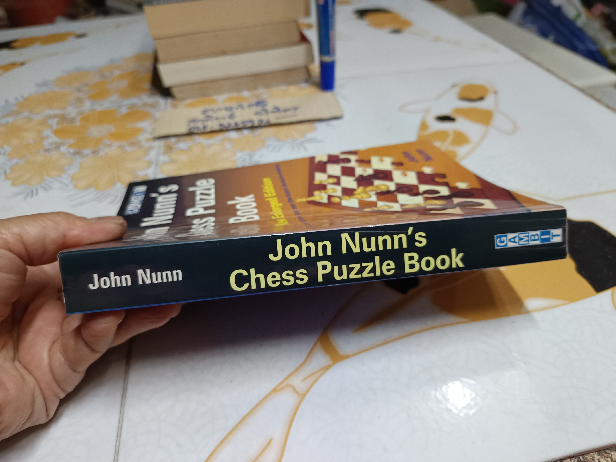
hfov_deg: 71.6
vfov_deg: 56.8
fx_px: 427
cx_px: 308
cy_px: 231
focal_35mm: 24
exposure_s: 1/25
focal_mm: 5.31
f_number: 1.7
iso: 968
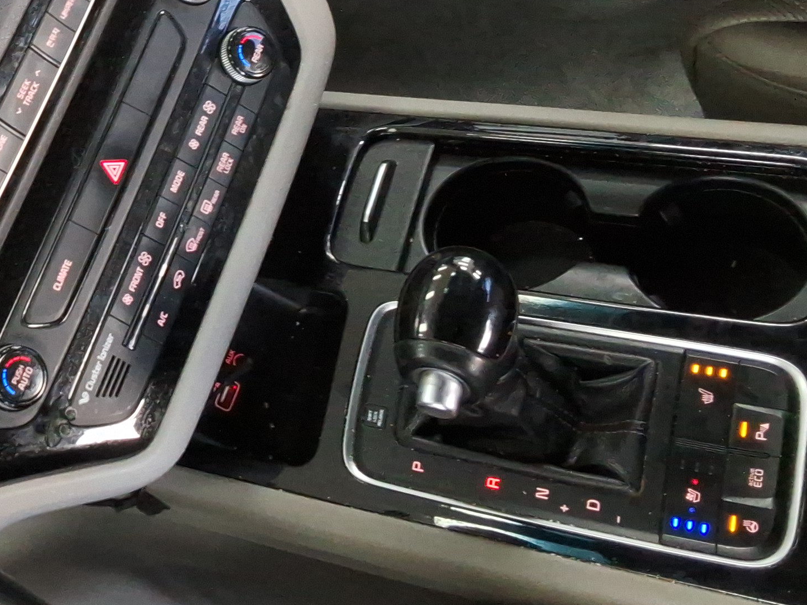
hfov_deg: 28.9
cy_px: 51
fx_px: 1469
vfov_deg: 22.7
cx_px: 16
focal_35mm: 63
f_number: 1.9
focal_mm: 2.91
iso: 146
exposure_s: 1/40
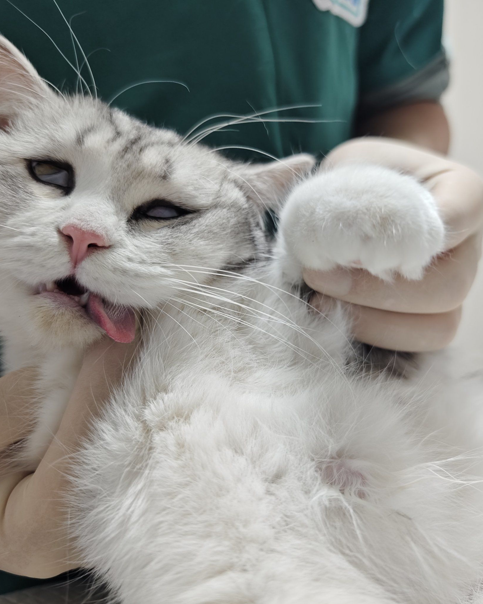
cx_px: 255
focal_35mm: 30
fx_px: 536
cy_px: 302
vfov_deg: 58.8
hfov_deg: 48.5
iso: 255
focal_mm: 8.67
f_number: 1.75
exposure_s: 1/60.2
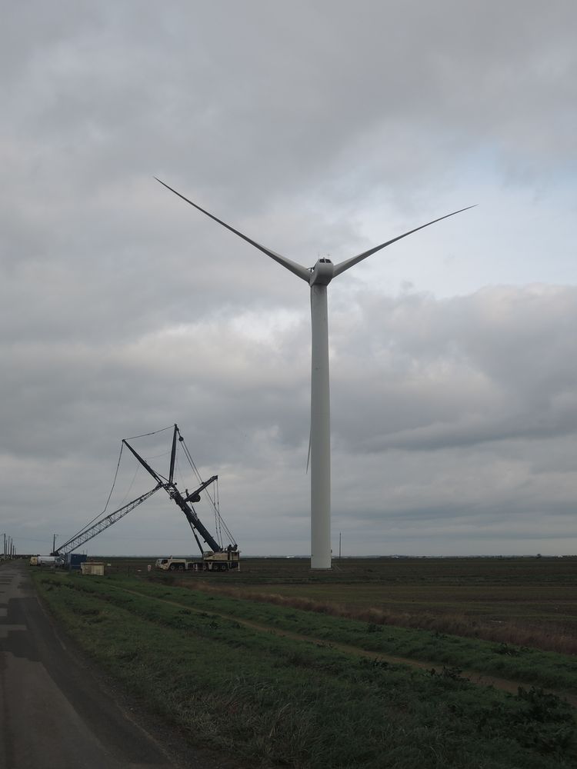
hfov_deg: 29.1
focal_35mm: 50
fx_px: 1111
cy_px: 384
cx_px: 288
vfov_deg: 38.2
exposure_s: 1/500
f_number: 4
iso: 80
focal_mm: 10.7
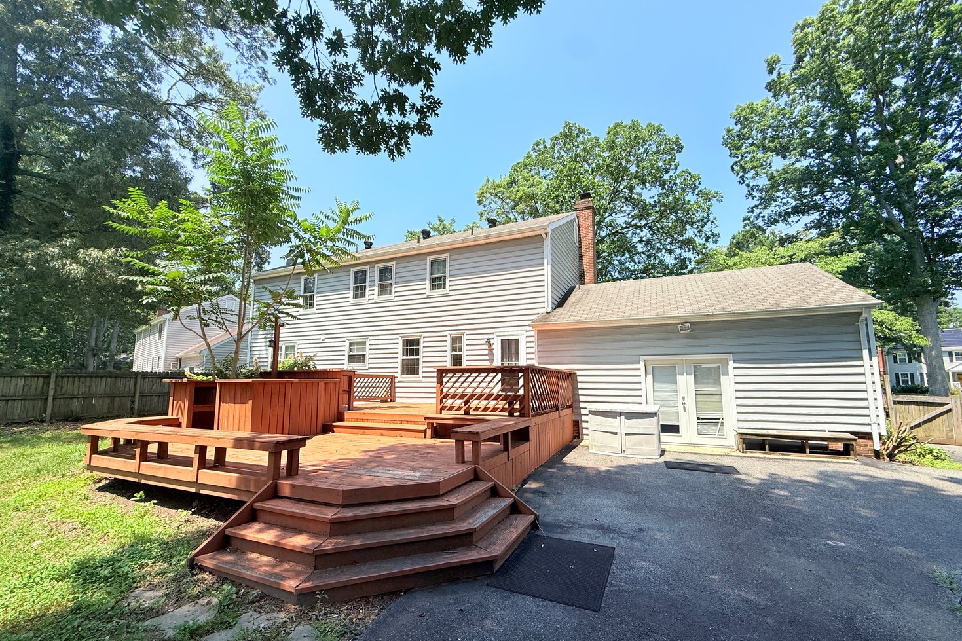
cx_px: 484
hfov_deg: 100.4
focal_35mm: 15
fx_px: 401
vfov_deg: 77.2
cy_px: 338
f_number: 2.2
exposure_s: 1/1572
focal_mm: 2.22
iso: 50
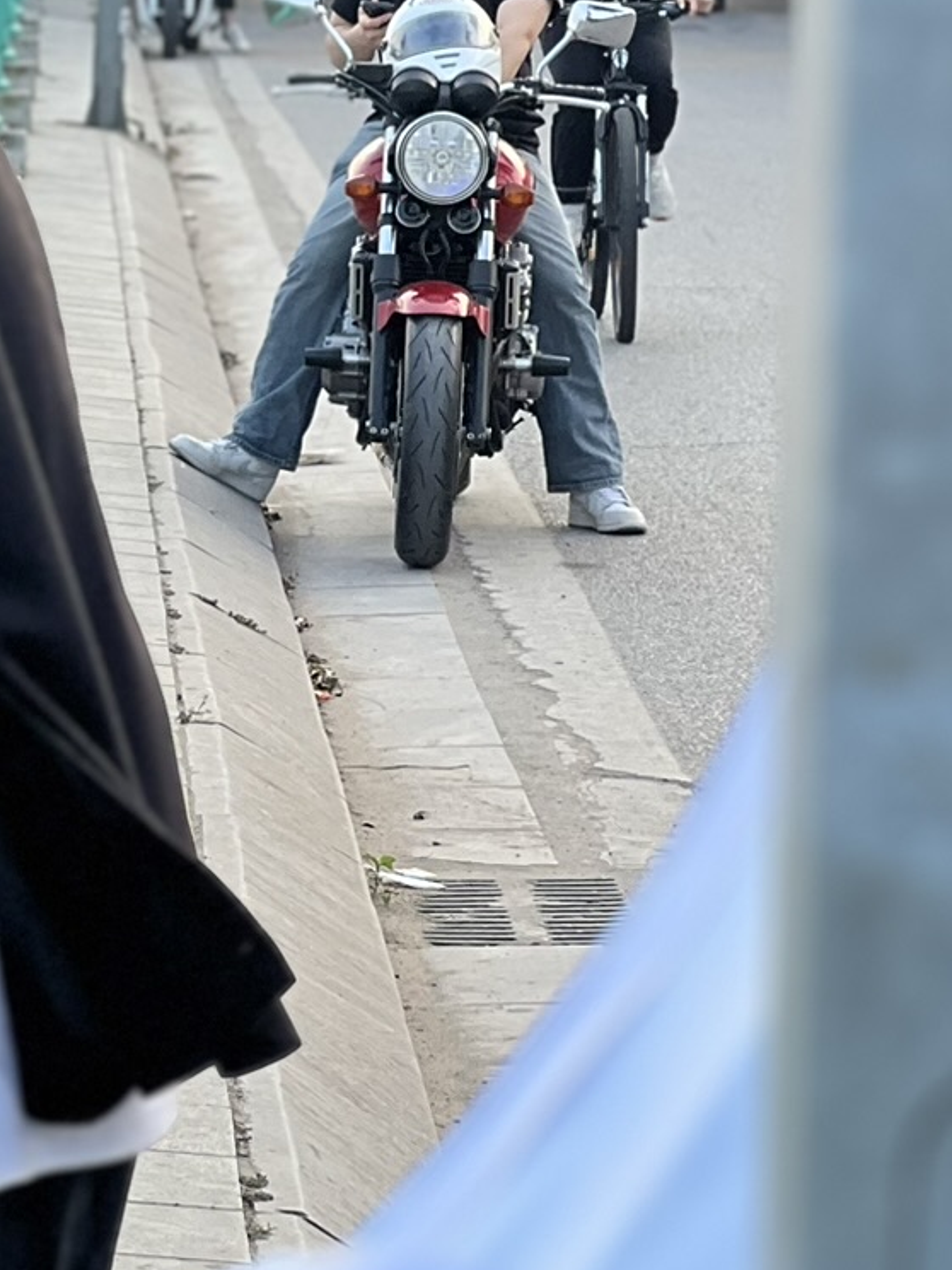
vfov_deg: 9.2
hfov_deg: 7.0
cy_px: -213
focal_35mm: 212
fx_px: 7774
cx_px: -220
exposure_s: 1/121
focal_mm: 9
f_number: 2.8
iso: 25
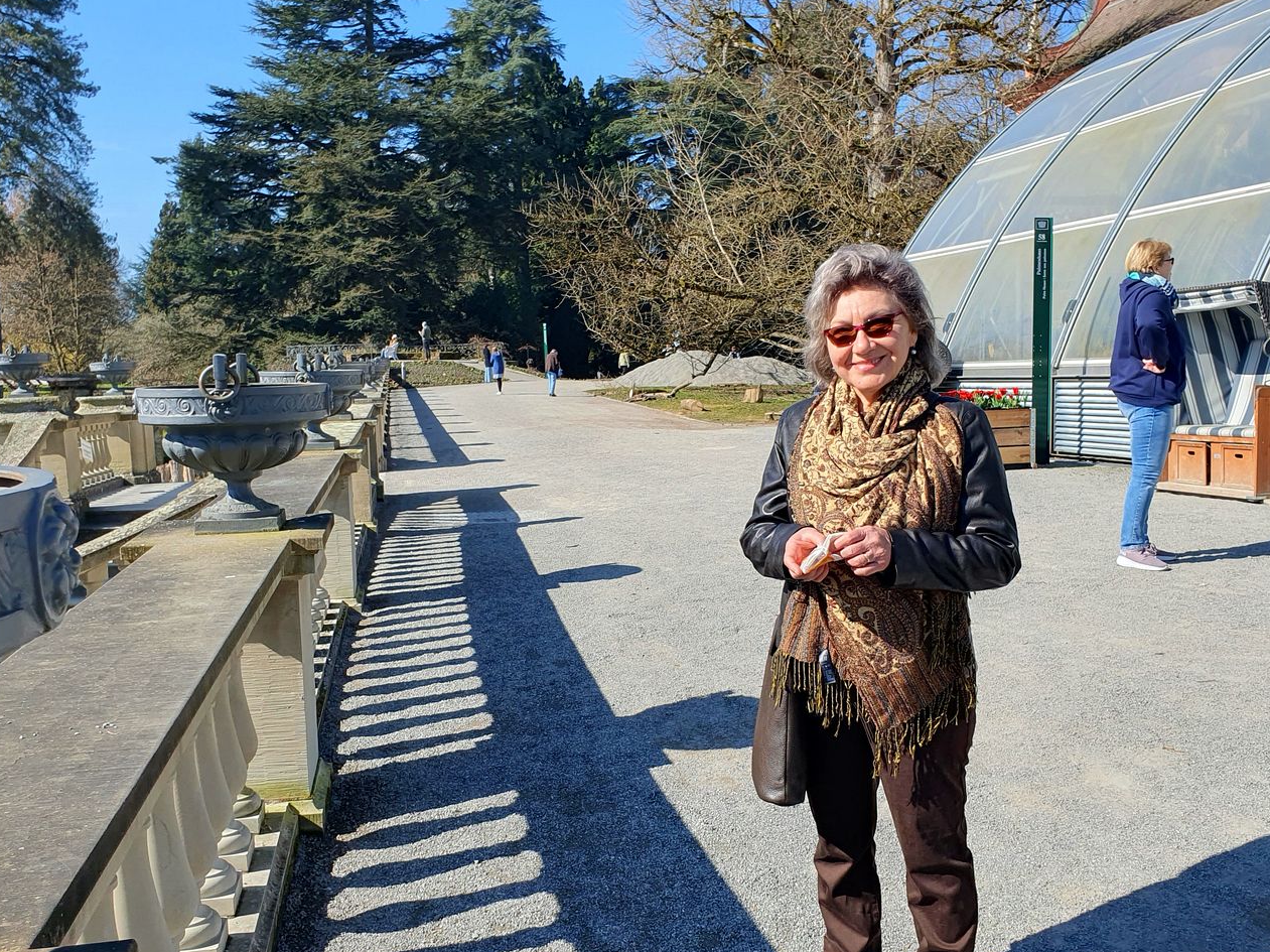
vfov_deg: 42.9
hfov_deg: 55.4
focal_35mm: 33
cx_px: 650
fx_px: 1210
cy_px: 484
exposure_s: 1/1429
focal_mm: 4.3
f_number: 2.4
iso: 50
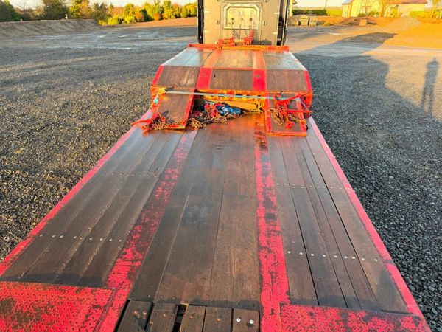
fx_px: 306
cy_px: 166
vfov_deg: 56.8
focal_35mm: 24
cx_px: 221
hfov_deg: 71.6
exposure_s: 1/296
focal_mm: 6.76
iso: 80
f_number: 1.78
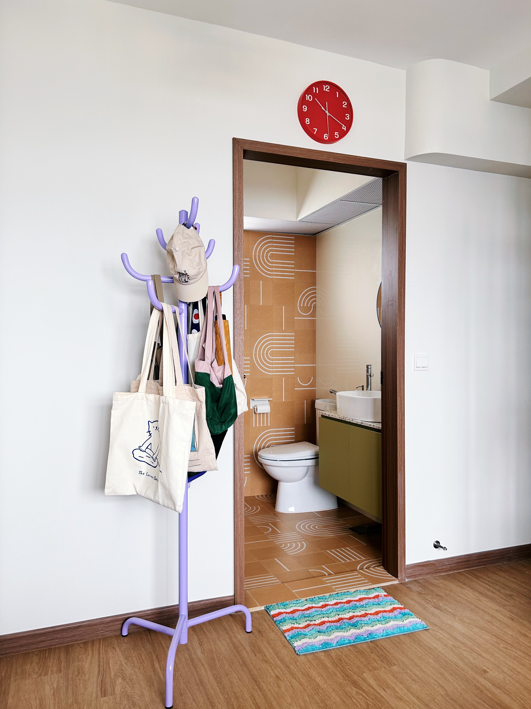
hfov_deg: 53.1
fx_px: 532
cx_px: 266
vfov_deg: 67.3
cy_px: 354
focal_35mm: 26
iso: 64
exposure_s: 1/121
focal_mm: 5.7
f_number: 1.5
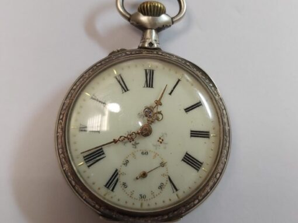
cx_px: 149
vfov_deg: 53.0
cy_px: 112
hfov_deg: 67.3
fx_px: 224
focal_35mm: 26
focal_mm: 3.92
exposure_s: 1/100
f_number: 1.7
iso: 80
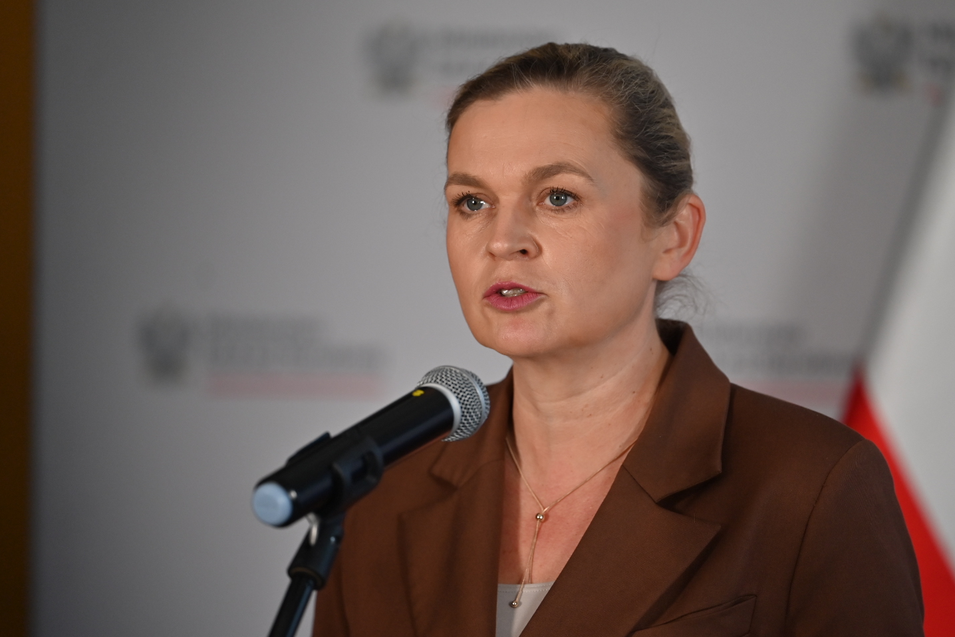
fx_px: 5386
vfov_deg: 6.8
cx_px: 529
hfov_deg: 10.1
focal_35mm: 203
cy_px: 293
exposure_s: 1/320
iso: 560
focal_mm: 180
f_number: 2.8
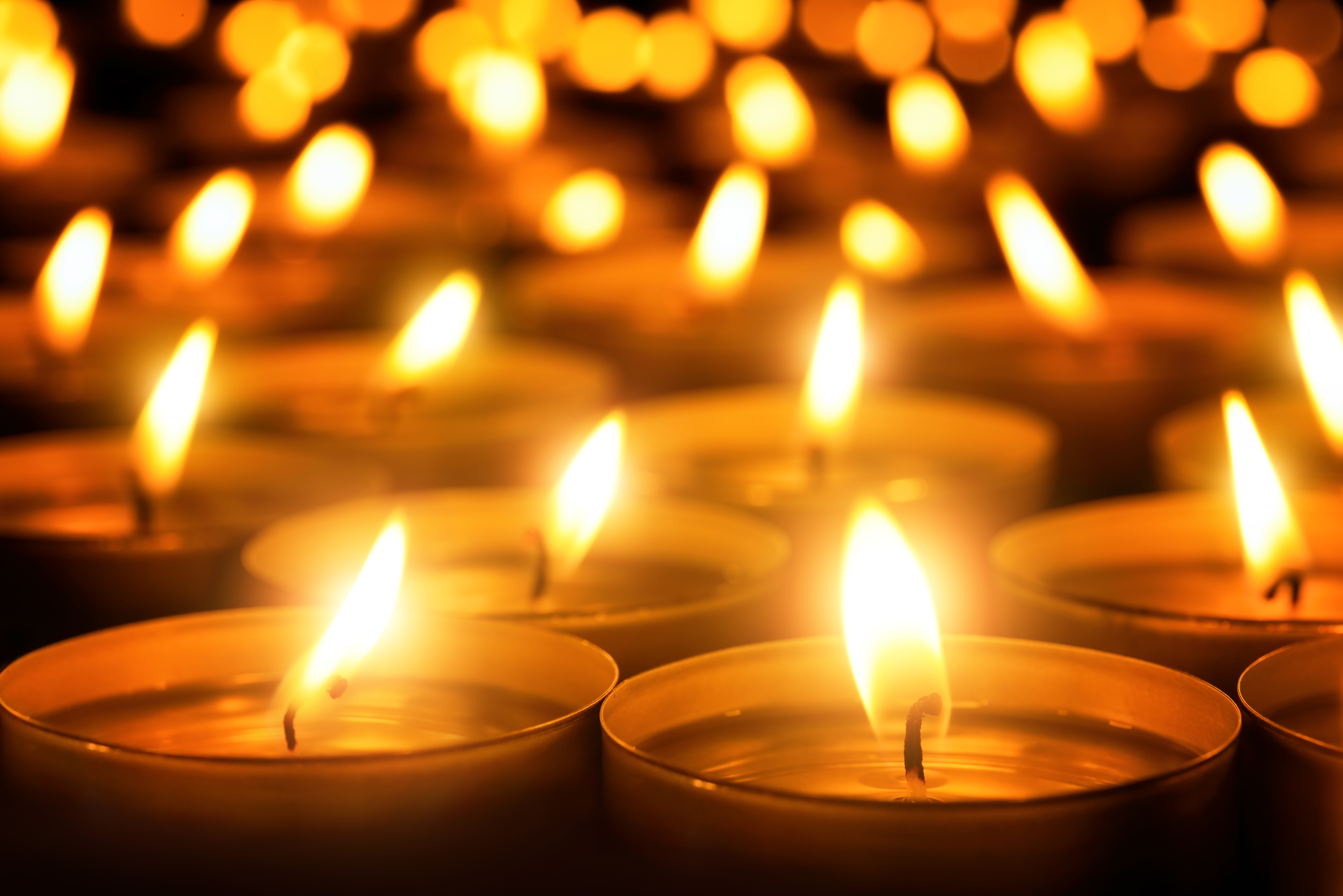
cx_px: 672
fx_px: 3358
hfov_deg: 22.6
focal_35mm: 90
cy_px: 448
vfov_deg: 15.2
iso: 125
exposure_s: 1/15
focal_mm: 90
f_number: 10
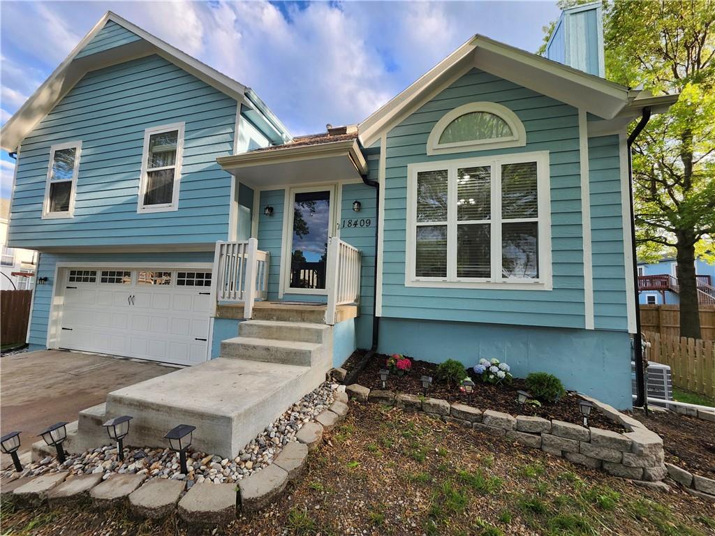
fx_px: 269
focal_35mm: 13
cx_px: 358
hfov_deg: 106.2
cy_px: 268
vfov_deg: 89.9
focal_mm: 1.74
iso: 40
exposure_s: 1/161
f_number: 2.2
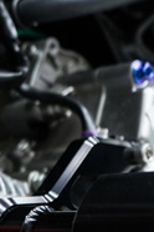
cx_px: -184
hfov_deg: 9.5
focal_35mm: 132
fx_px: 847
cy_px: 269
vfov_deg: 15.1
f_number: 4
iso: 400
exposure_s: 1/40
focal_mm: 35
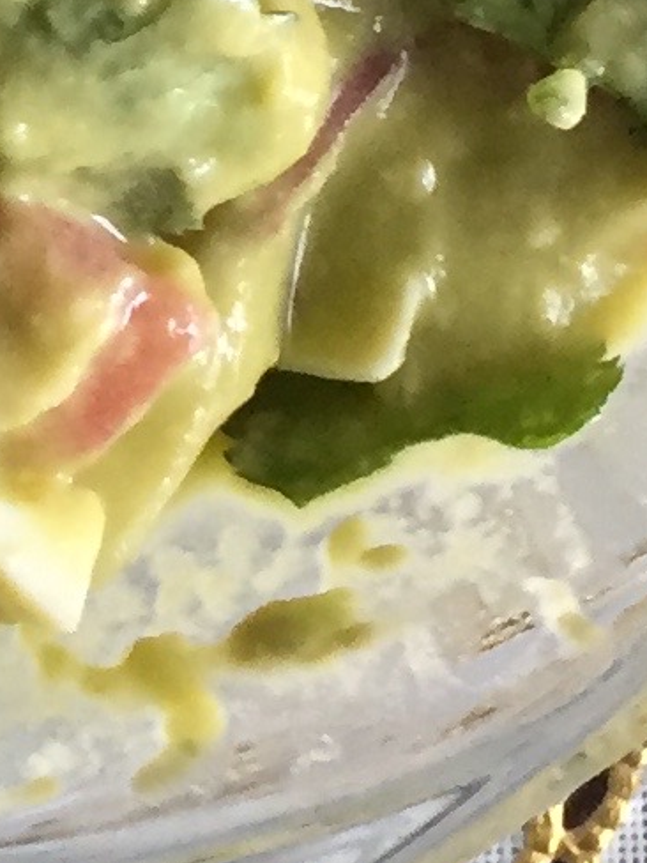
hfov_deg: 7.4
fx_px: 4835
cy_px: -752
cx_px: -504
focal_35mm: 194
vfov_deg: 9.6
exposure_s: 1/33
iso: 64
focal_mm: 4.15
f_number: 2.2
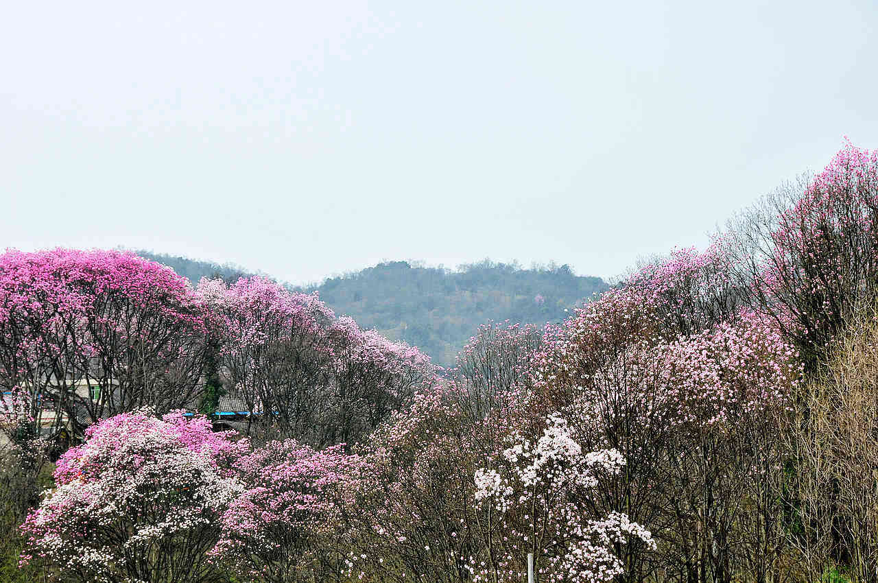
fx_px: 2923
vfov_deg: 11.4
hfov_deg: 17.1
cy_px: 292
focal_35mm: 120
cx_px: 439
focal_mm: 80
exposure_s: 1/100
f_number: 14
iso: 200
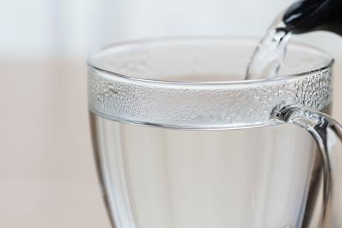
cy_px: 116
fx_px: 1092
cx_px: 174
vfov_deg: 11.9
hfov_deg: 17.8
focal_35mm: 115
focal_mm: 105
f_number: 8
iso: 100
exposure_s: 1/125
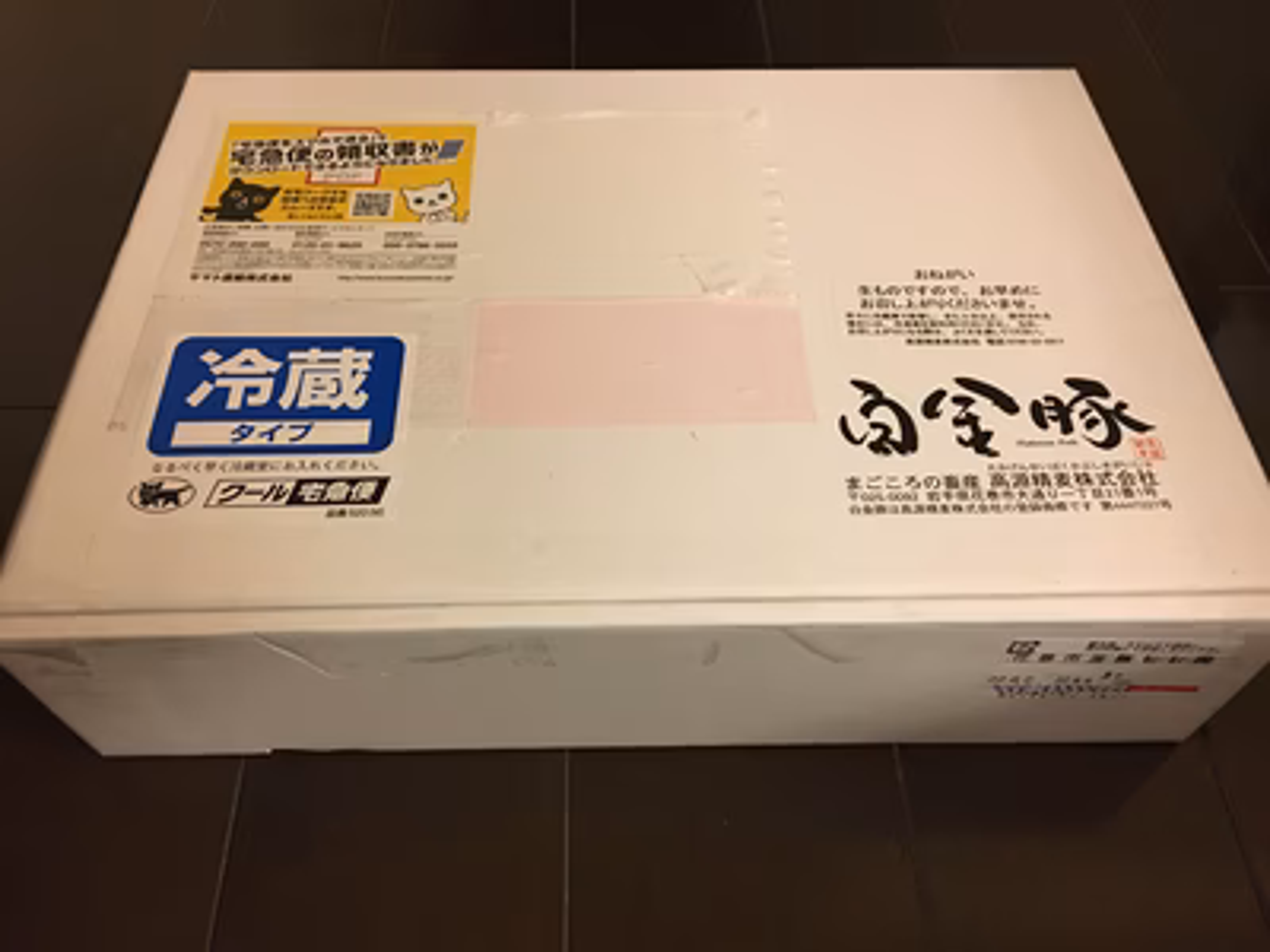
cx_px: 635
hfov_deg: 61.7
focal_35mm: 29
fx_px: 1064
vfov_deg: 48.2
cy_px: 476
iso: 80
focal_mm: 4.15
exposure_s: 1/10
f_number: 2.2
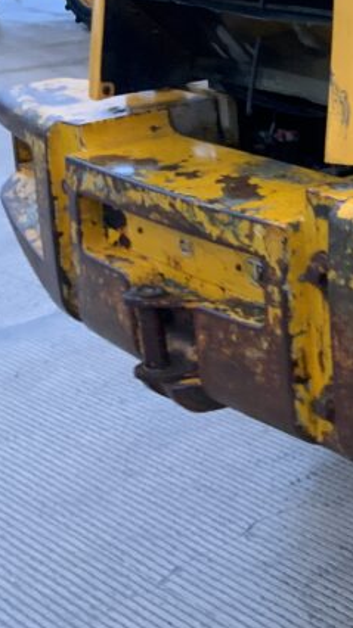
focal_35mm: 76
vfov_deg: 27.2
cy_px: 102
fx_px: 1267
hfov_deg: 14.4
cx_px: 583
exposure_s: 1/60
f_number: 1.8
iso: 80
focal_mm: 3
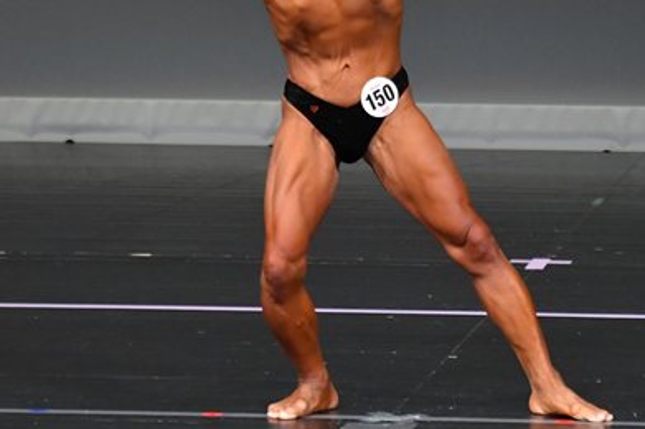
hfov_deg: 3.3
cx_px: 402
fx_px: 11188
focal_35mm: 625
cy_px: 69
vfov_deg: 2.2
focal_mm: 210
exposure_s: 1/400
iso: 4000
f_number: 5.6
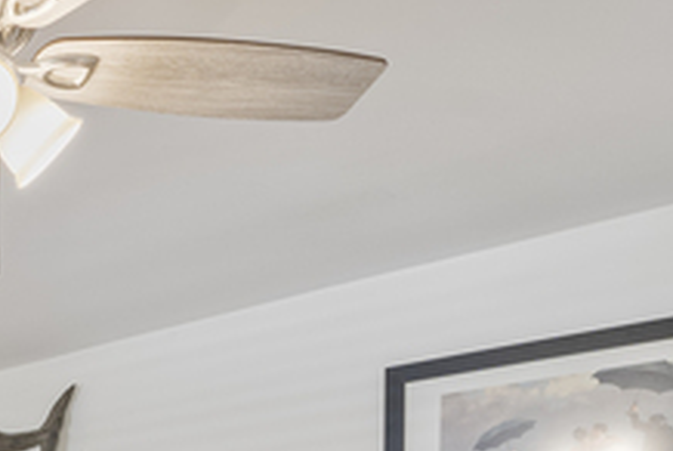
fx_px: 1142
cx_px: -253
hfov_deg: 26.5
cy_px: 731
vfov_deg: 18.8
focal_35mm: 61
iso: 320
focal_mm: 13
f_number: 8
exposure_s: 1/6
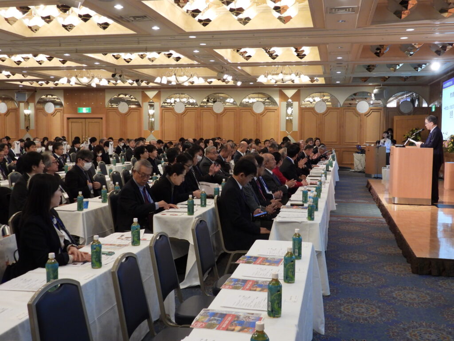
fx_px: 525
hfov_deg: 46.8
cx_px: 227
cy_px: 170
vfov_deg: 36.0
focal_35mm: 40
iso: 400
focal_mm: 7.1
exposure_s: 1/25
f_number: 3.2
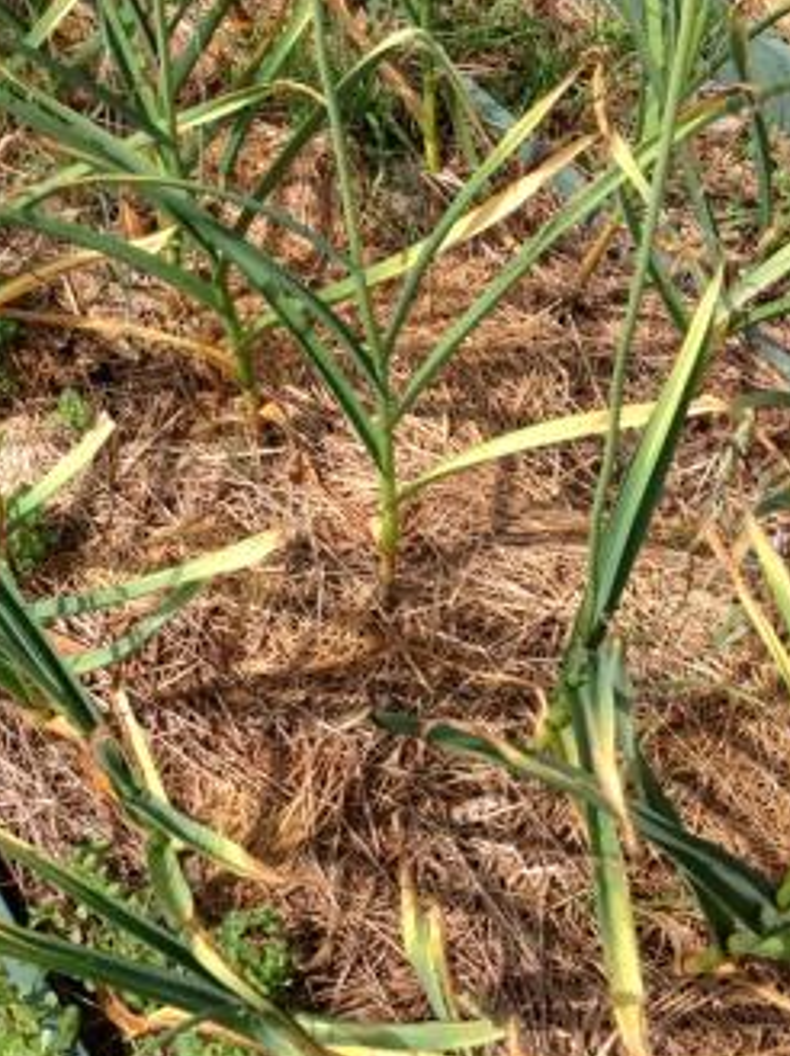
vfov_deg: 42.1
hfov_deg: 32.0
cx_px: 289
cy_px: 481
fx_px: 1372
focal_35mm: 45
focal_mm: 4.13
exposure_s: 1/1063
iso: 50
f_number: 2.4
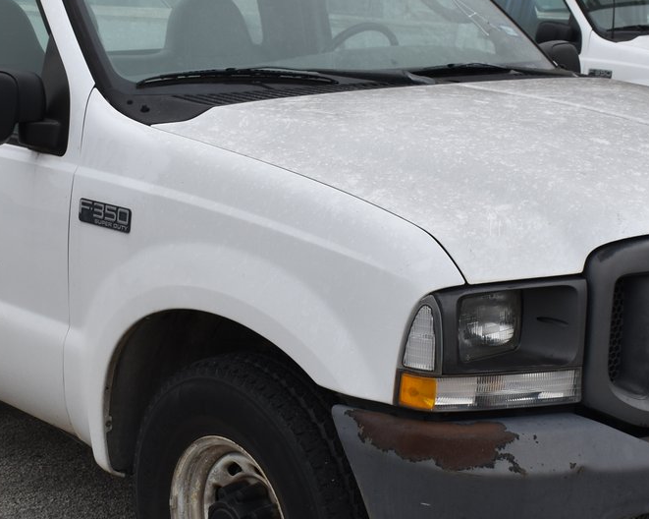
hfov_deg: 24.8
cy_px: 290
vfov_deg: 20.1
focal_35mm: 76
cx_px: 195
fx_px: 1463
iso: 200
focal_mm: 21
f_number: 7.1
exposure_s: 1/250
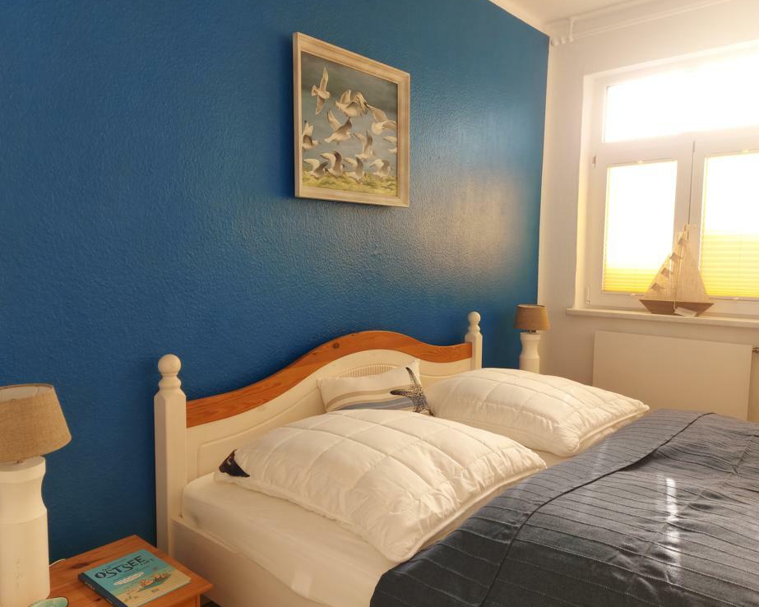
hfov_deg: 66.0
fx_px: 584
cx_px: 355
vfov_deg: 54.9
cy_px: 308
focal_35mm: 26
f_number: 1.8
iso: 50
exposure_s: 1/100
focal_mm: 5.23
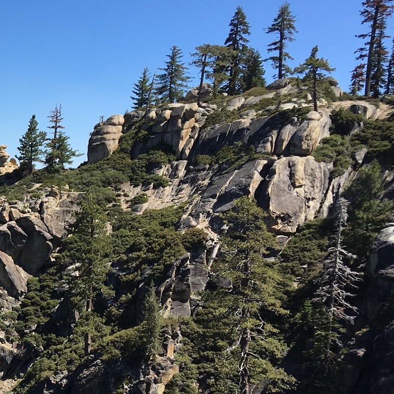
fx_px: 953
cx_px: -118
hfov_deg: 21.2
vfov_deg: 23.1
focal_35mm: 74
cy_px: 297
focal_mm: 4.15
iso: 25
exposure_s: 1/1326
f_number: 2.2
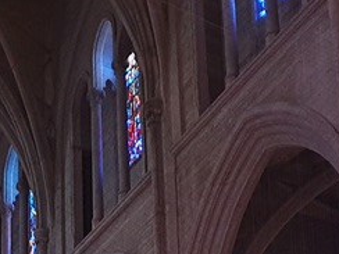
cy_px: 419
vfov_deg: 12.7
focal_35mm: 109
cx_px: 189
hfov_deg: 18.0
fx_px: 1067
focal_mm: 4.3
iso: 320
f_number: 1.5
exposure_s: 1/13
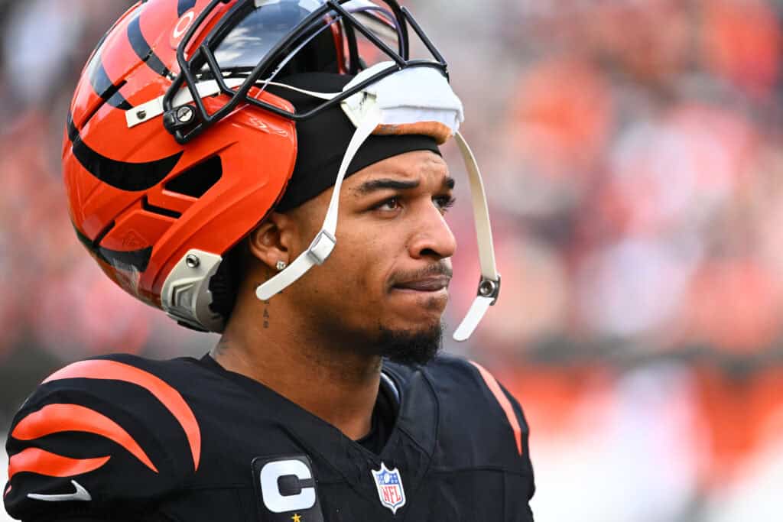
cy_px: 261
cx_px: 392
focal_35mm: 400
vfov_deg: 3.4
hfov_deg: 5.2
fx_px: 8701
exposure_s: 1/1600
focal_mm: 400
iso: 1250
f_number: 4.5
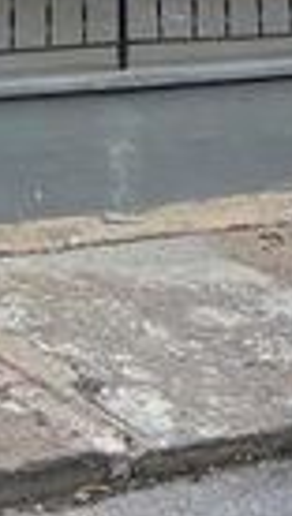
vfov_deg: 12.7
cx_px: -157
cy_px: -652
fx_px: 1879
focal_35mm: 137
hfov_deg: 8.7
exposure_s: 1/1724
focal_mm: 5.7
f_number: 1.5
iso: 50
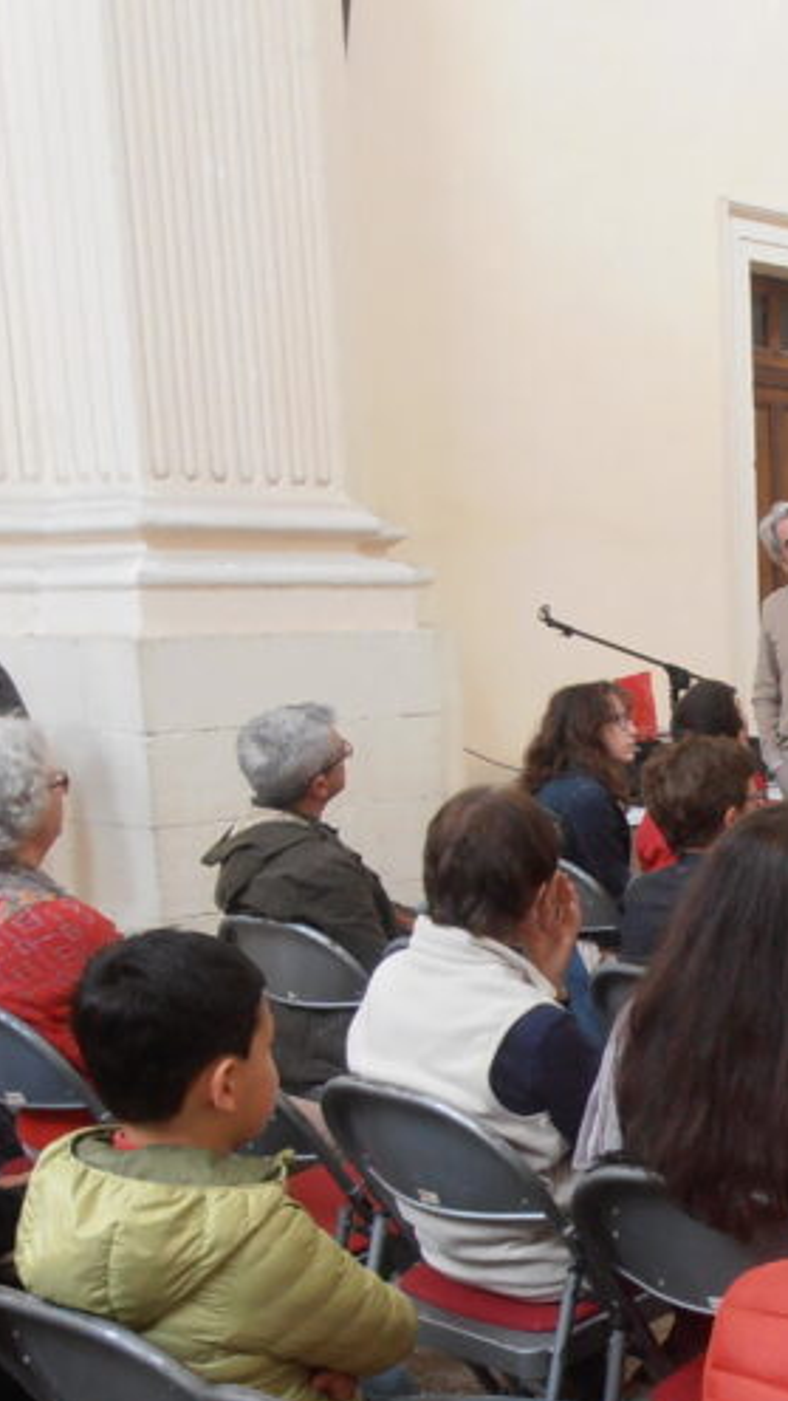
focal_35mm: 54
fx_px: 2006
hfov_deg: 20.4
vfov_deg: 37.6
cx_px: 1005
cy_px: 1037
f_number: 3
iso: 125
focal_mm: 4.2
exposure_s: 1/13
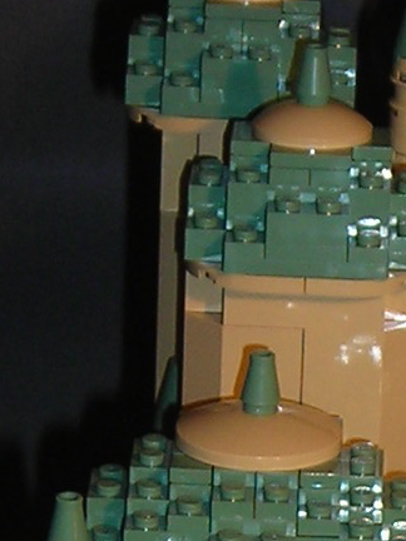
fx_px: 3566
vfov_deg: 8.6
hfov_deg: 6.4
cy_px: 625
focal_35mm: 228
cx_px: 608
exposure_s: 1/60.1
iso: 50
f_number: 3.2
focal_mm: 6.3
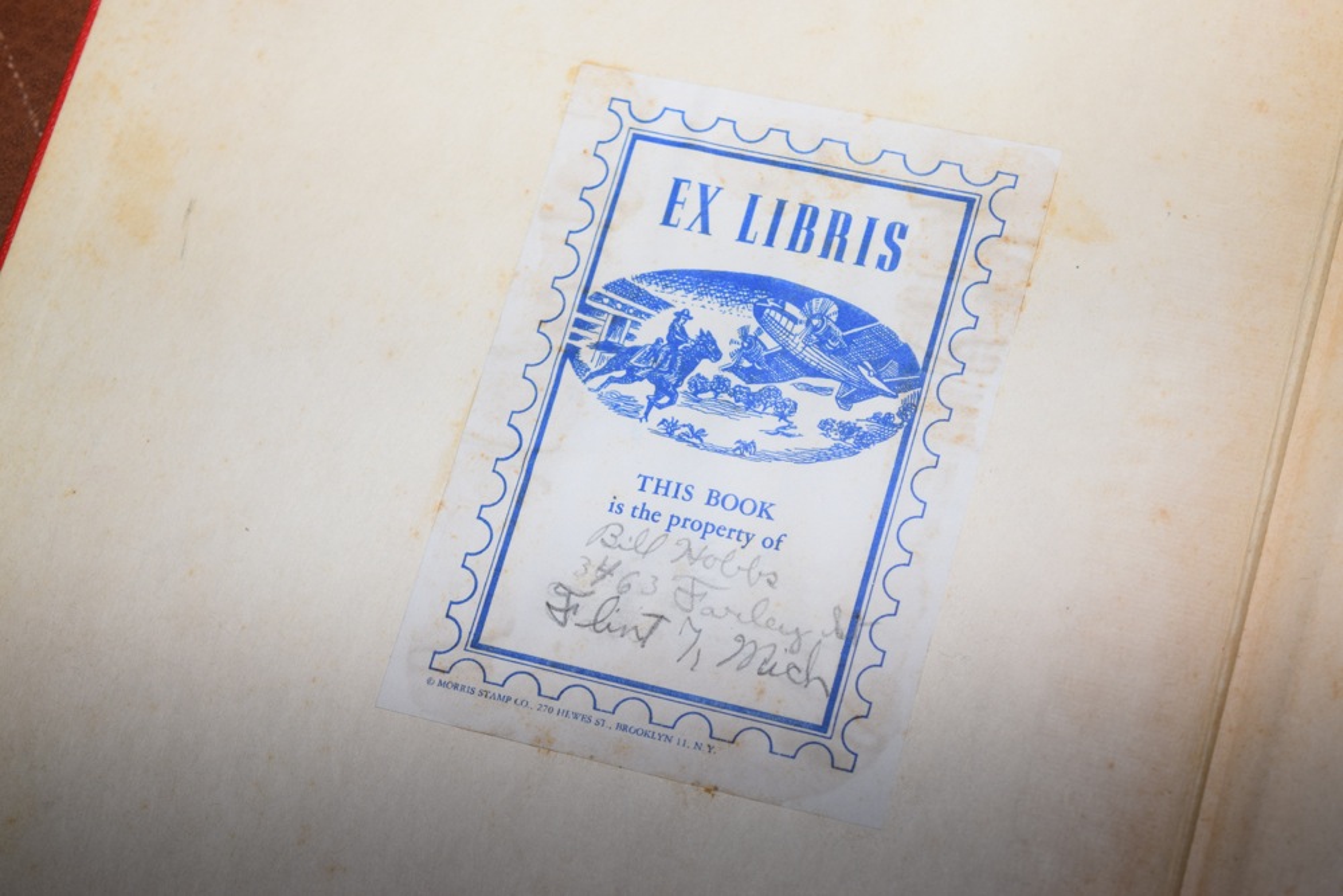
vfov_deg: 16.6
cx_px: 672
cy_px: 448
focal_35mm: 82
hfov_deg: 24.6
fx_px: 3078
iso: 180
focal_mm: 55
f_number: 5.6
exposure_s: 1/60
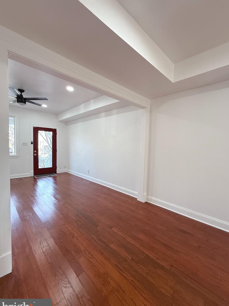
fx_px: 132
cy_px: 152
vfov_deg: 98.2
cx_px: 121
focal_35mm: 15
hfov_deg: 81.7
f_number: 2.2
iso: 200
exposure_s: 1/120
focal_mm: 2.22
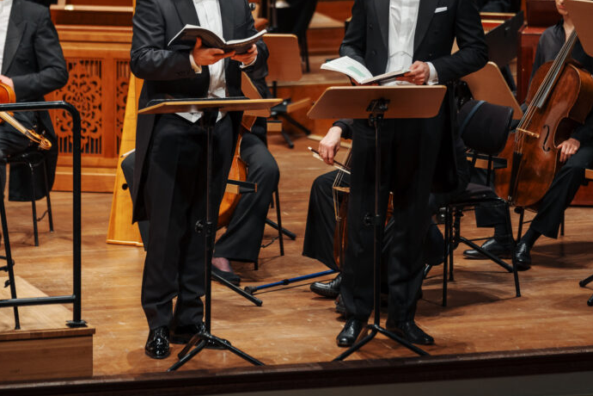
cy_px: 111
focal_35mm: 294
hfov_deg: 7.0
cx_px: 271
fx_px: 4842
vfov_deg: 4.7
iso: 1000
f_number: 2.8
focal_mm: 198
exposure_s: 1/160
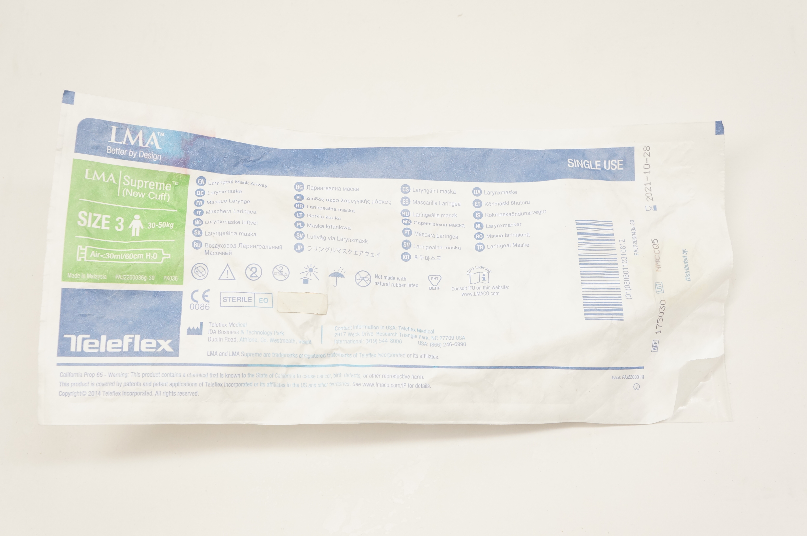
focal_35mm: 44
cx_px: 404
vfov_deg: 30.8
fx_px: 974
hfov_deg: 45.0
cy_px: 268
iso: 800
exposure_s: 1/100
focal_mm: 29
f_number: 7.1
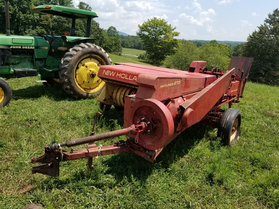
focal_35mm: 26
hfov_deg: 67.3
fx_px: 210
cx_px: 140
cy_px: 104
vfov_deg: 53.1
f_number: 1.7
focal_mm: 4.25
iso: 50
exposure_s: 1/2056
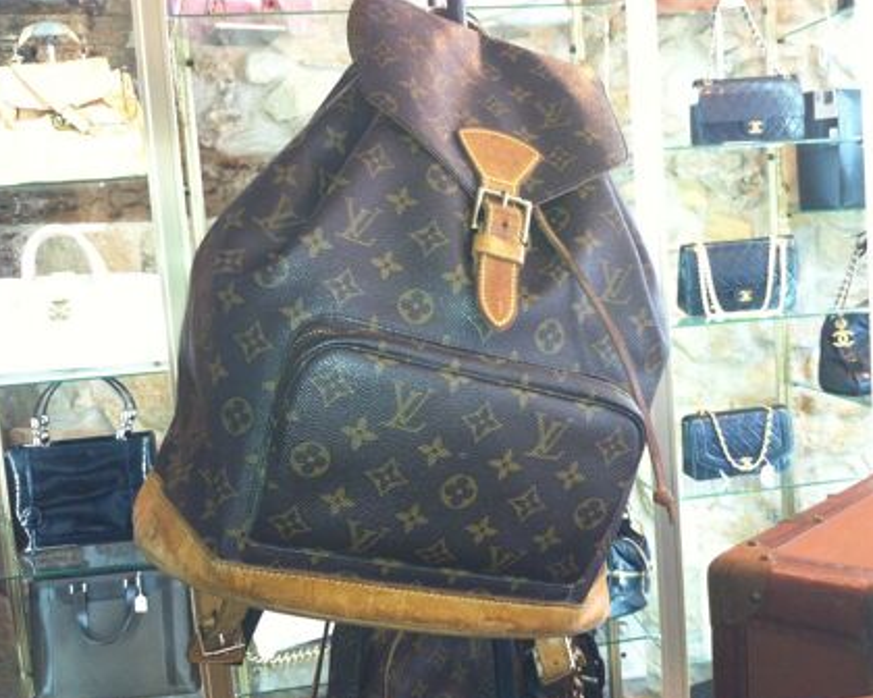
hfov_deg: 46.8
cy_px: 338
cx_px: 478
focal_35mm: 39
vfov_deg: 38.2
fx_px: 1008
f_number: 2.8
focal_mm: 3.85
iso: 160
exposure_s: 1/15
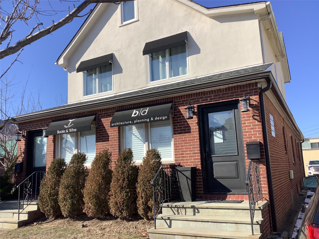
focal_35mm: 31
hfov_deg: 58.4
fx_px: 286
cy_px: 120
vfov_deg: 45.4
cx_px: 160
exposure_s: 1/1199
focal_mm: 3.3
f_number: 2.4
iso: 25
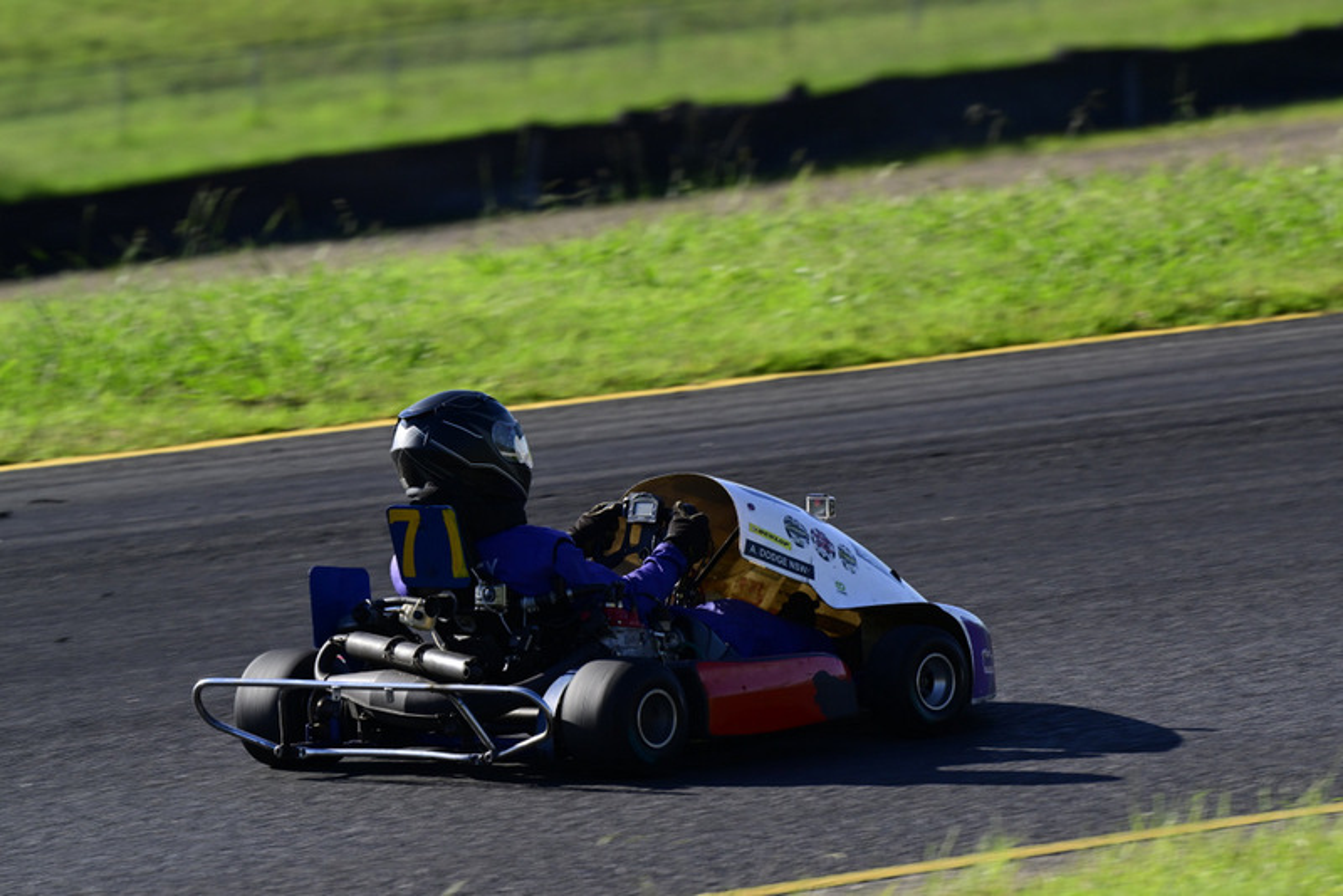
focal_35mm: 600
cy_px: 448
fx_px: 22390
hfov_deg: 3.4
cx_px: 672
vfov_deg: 2.3
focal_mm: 600
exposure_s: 1/640
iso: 640
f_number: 11
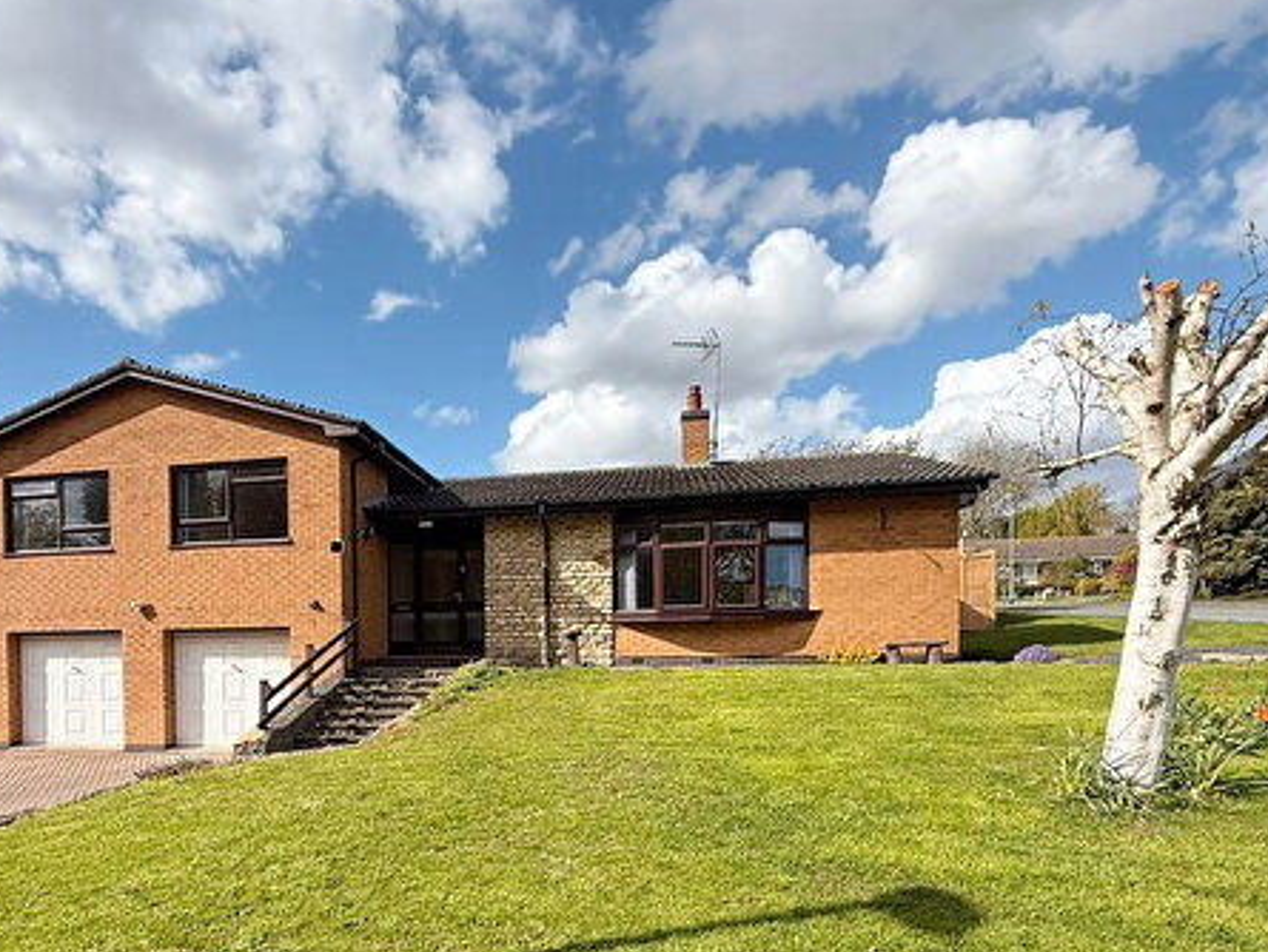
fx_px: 806
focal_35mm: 22
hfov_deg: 75.4
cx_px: 499
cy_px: 683
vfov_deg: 58.7
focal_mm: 2.22
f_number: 2.2
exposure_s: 1/1464
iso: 50
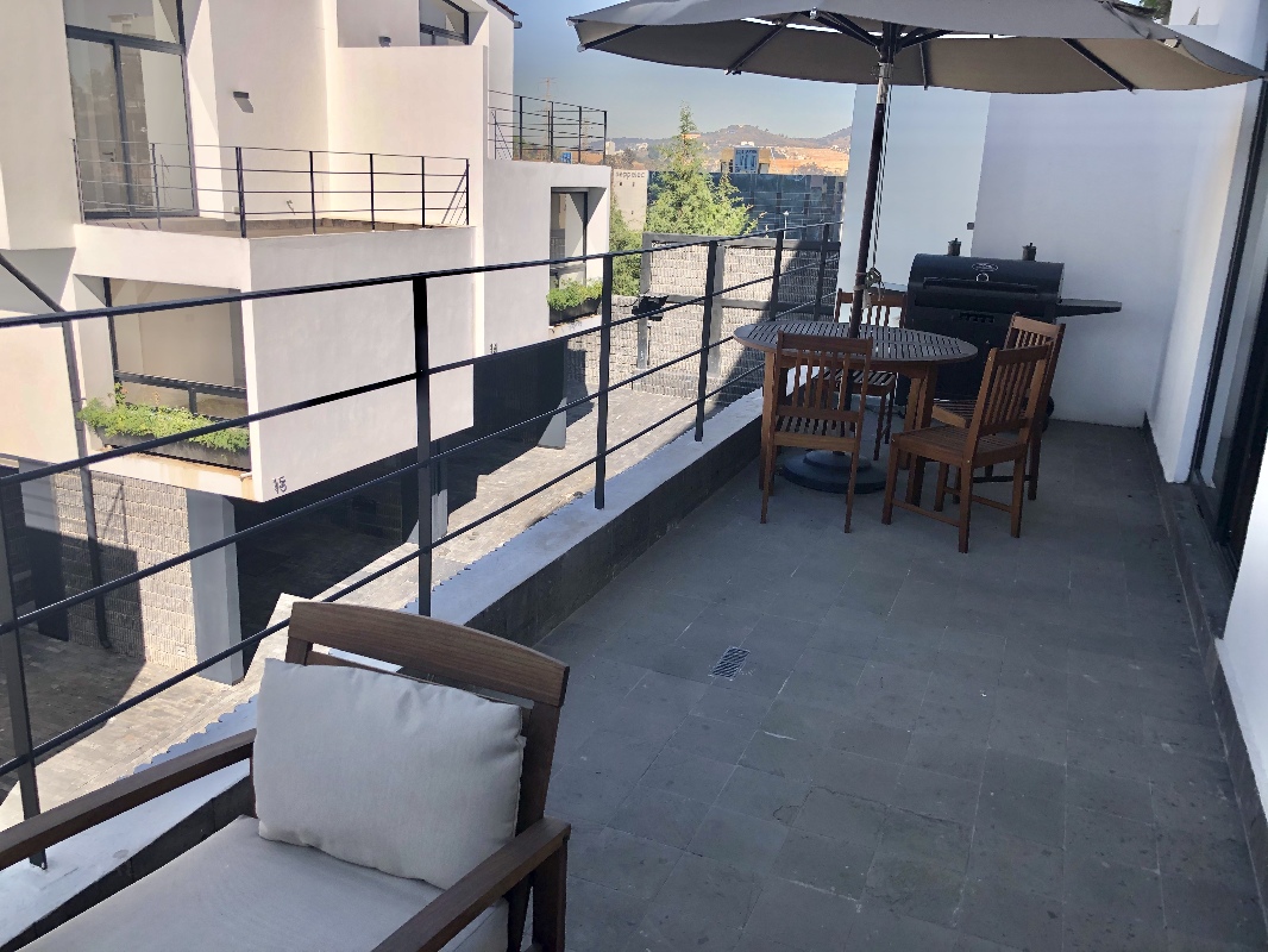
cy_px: 476
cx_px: 634
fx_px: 1026
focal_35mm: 28
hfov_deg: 63.4
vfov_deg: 49.8
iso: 20
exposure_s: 1/1656
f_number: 1.8
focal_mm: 3.99
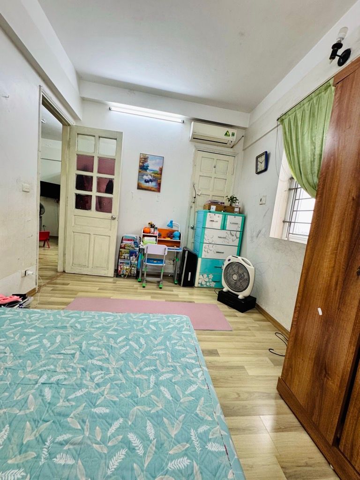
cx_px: 180
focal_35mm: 14
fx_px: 194
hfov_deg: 85.7
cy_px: 240
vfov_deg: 102.1
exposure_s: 1/100
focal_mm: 2.22
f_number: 2.2
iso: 200
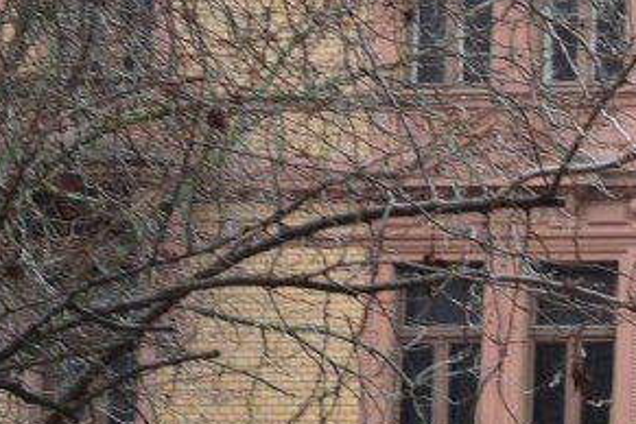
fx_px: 5136
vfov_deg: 4.7
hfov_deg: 6.9
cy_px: 186
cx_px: 1097
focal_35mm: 291
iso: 400
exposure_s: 1/60
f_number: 5.6
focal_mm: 55
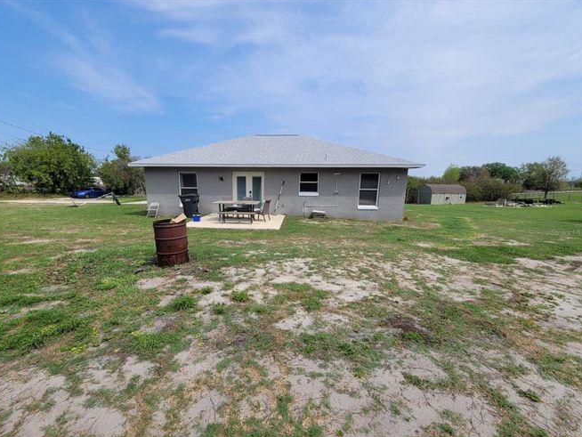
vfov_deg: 85.6
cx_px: 275
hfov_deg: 101.9
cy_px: 232
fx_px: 235
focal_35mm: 14
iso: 50
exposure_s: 1/1695
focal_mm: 2.2
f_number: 2.2
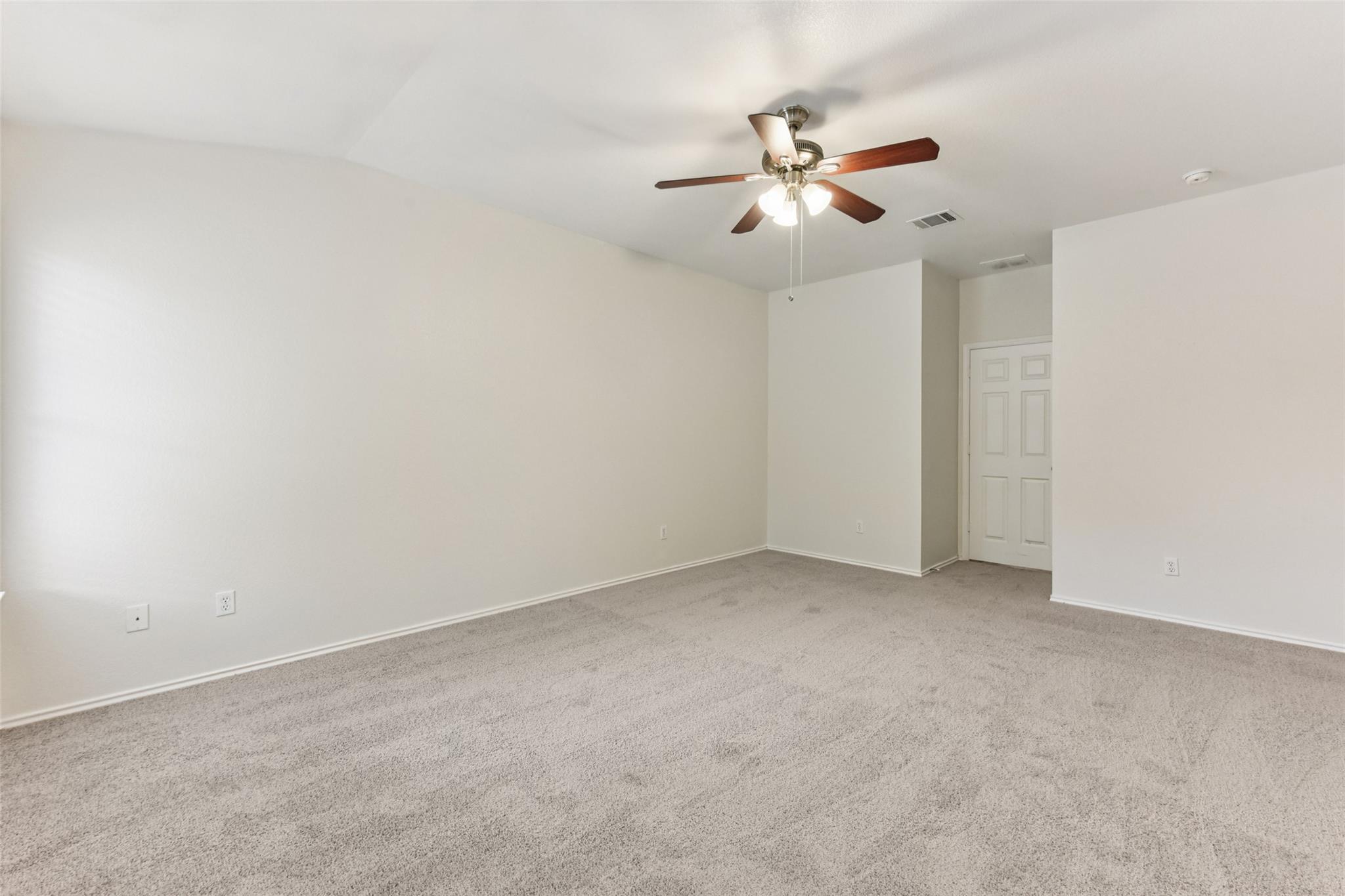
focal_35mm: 15
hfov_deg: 100.4
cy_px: 448
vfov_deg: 77.3
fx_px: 560
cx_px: 672
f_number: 8
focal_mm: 15
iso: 800
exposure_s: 1/40
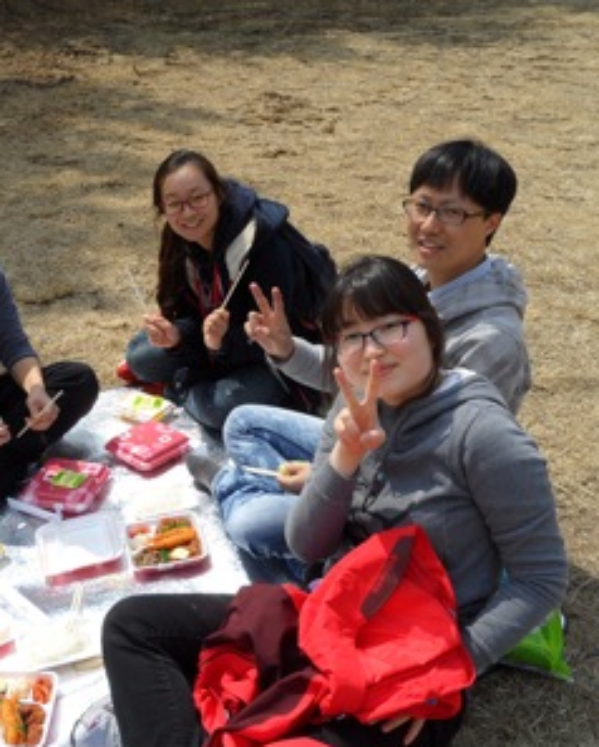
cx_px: 224
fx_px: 863
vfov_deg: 46.8
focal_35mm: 39
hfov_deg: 38.0
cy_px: 380
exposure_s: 1/1000
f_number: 3.5
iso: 80
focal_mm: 4.9
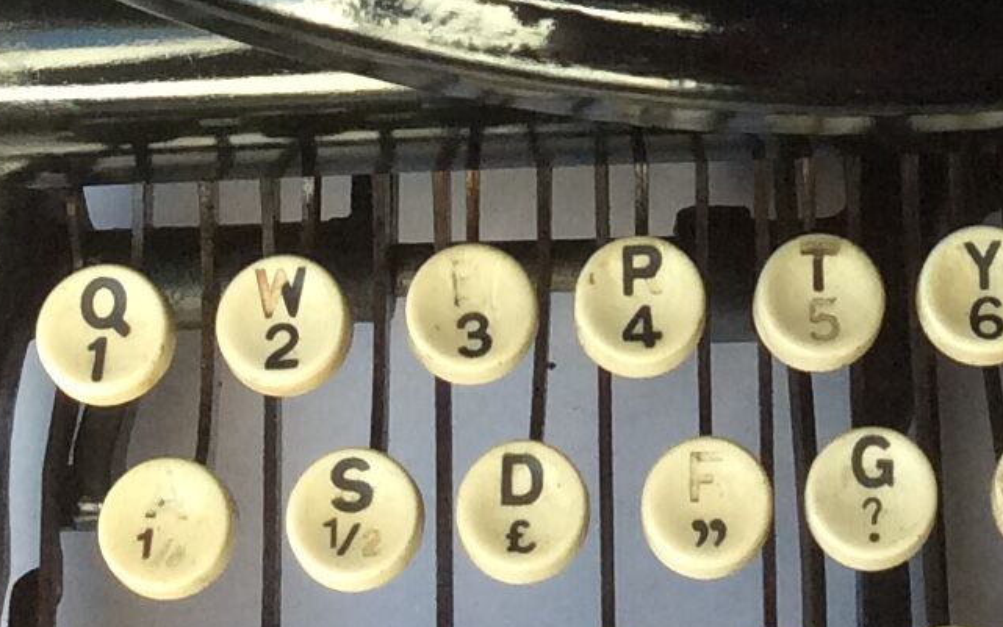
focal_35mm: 137
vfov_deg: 9.2
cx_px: 829
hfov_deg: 15.1
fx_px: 3746
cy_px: -417
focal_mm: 3.3
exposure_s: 1/100
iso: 64
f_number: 2.4
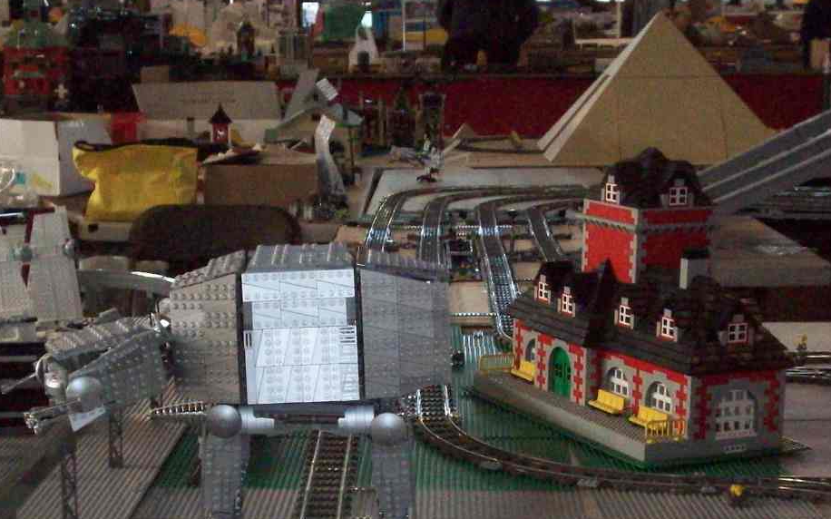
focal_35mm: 80
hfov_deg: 25.8
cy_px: 414
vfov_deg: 16.2
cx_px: 372
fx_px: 1811
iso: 800
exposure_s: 1/161
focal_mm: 9
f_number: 3.4
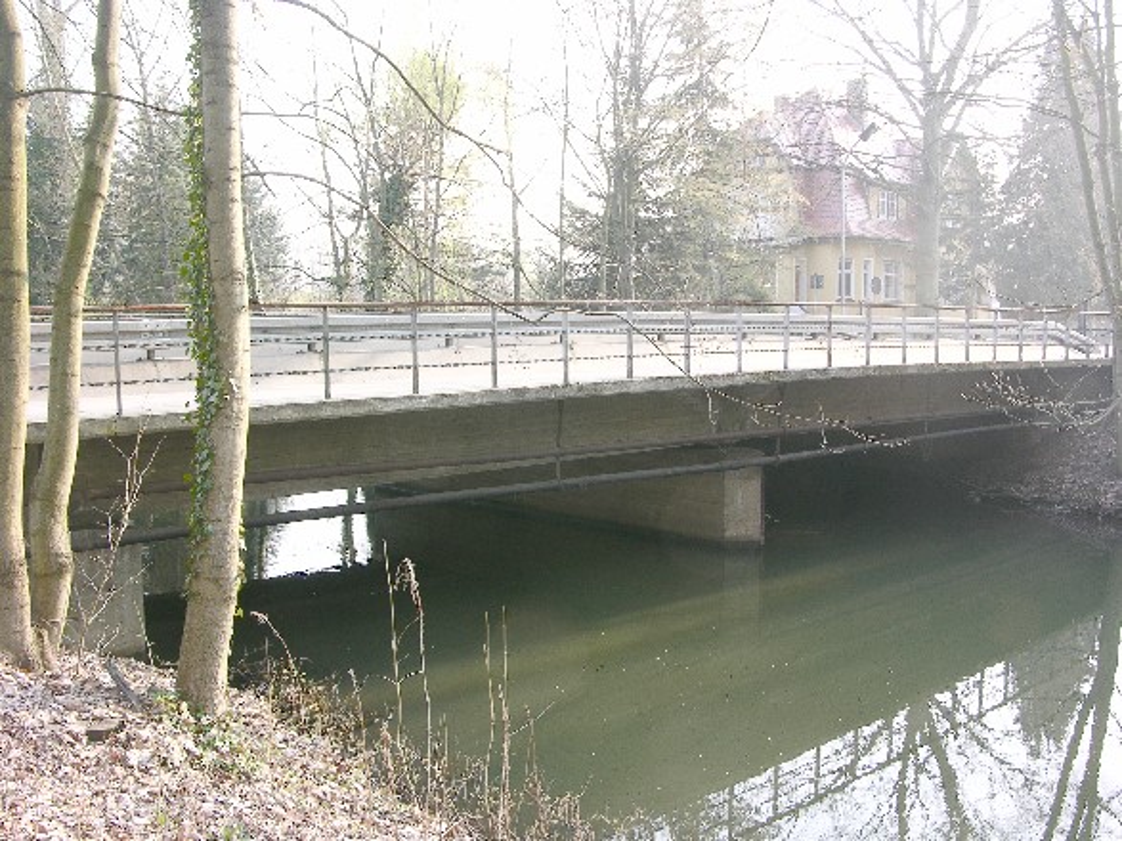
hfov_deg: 52.6
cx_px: 561
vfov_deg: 40.7
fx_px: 1134
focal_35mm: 35
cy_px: 420
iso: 50
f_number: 4.5
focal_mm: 8.9
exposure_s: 1/39.9
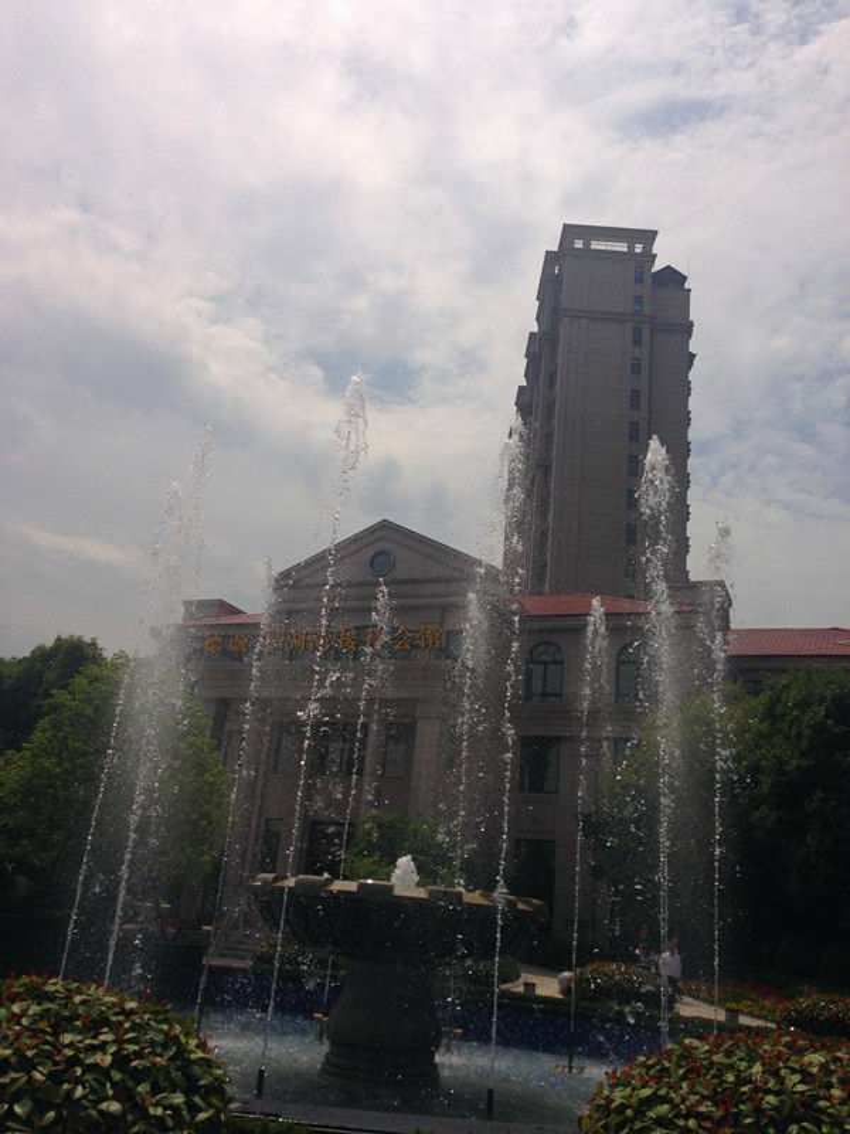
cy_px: 567
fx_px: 1080
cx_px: 425
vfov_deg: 55.4
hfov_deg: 42.9
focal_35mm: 33
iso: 50
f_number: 2.4
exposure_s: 1/6024
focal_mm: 4.13
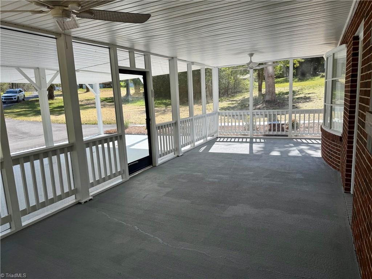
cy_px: 140
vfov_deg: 56.8
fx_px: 258
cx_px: 186
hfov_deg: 71.6
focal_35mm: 24
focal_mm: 6.76
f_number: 1.78
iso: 80
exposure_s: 1/1230
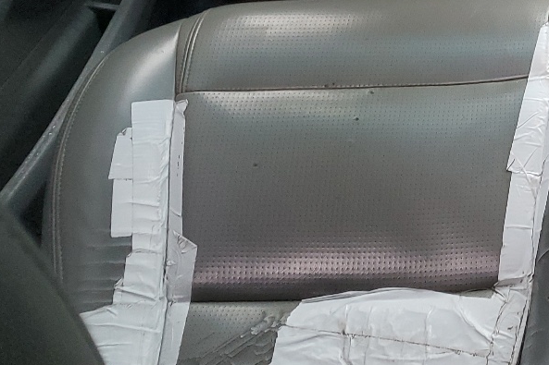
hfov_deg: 24.3
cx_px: 707
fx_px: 1113
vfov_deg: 17.9
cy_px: -44
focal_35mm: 73
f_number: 1.5
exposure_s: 1/60.2
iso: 80
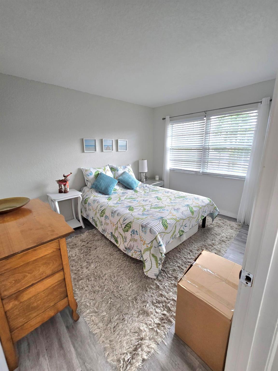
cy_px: 186
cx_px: 139
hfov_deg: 89.9
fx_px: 139
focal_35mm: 13
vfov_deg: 106.2
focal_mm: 2.2
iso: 100
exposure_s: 1/60.2
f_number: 2.2
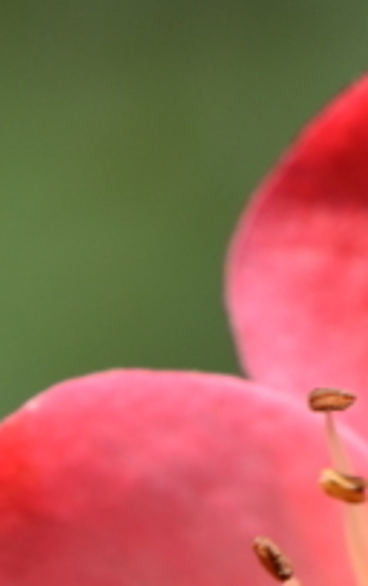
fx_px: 10394
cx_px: 457
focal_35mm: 650
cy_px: 710
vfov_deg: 3.2
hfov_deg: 2.0
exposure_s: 1/160
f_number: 7.1
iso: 100
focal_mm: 85
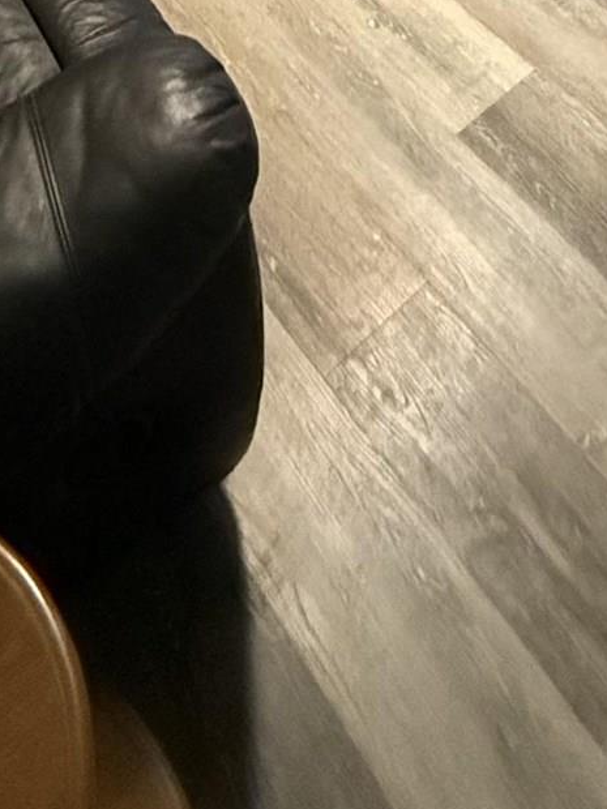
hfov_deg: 27.1
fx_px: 1216
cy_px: -633
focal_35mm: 52
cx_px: 539
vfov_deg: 22.4
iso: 1250
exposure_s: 1/60
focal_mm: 2.22
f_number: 2.2
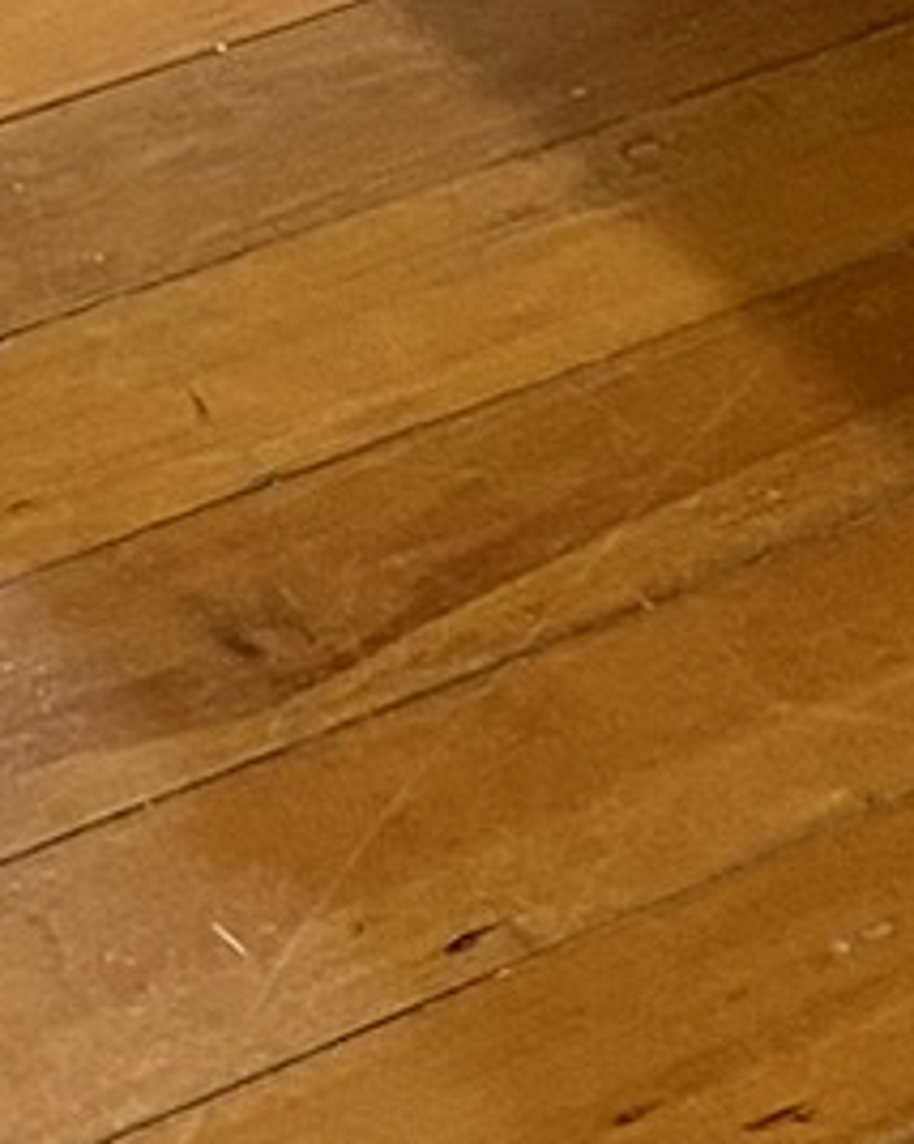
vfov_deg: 8.4
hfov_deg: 7.9
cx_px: 893
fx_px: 6567
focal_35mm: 194
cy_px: -2275
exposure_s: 1/50
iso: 125
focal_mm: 4.25
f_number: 1.8
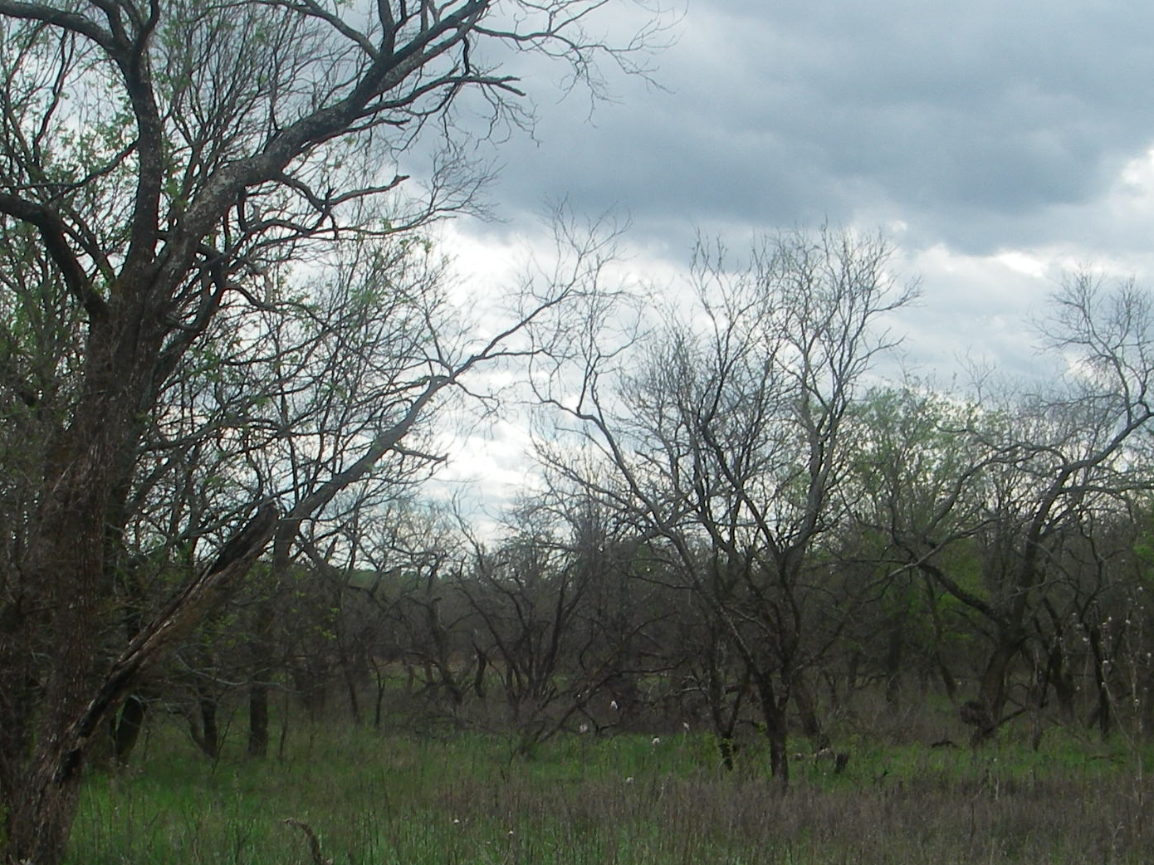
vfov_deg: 23.2
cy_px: 550
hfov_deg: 30.7
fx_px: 2100
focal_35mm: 63
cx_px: 536
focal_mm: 6.3
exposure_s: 1/125
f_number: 6.6
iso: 64
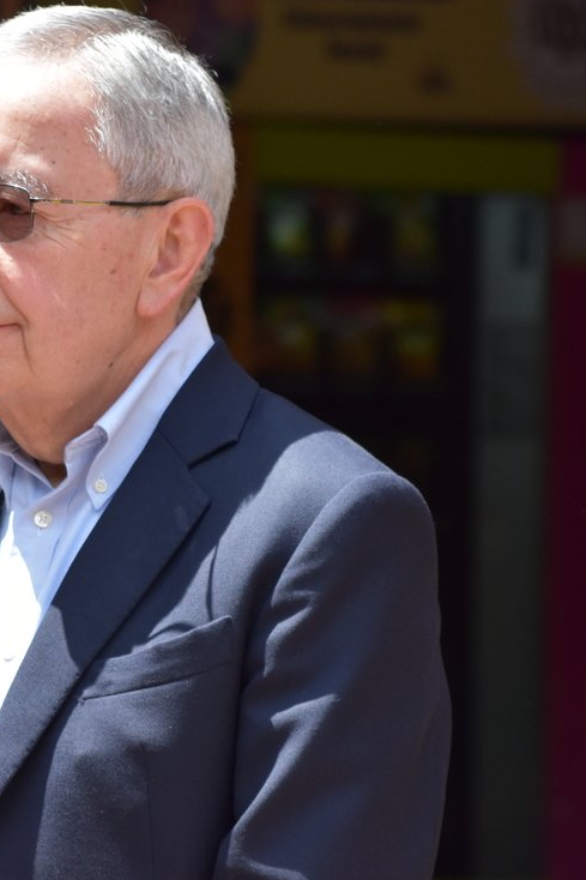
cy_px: 411
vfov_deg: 5.6
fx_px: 8989
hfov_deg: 3.7
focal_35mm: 368
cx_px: -59
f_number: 8
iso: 800
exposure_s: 1/1000
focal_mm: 150
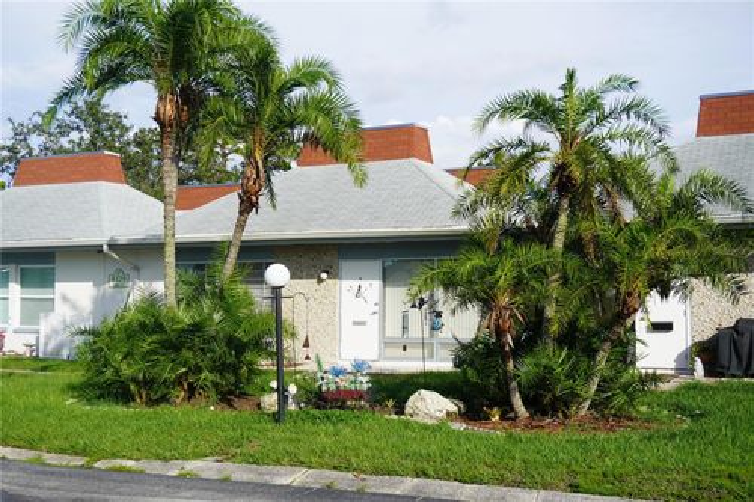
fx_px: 942
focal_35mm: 45
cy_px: 251
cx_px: 377
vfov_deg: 29.8
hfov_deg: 43.6
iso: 100
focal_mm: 30
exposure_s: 1/500
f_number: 5.6
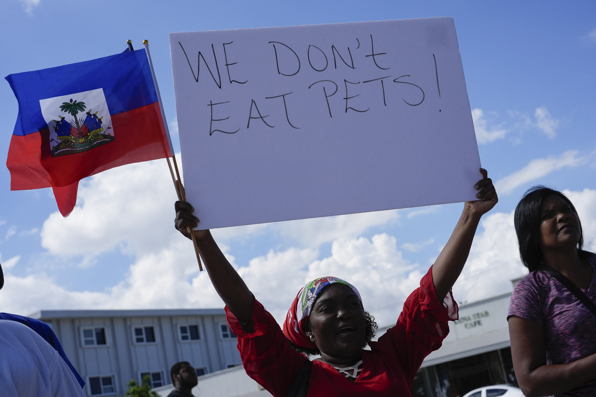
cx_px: 298
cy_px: 198
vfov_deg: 27.0
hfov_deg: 39.6
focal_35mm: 50
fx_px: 828
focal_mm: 50
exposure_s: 1/5000
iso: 500
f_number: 6.3
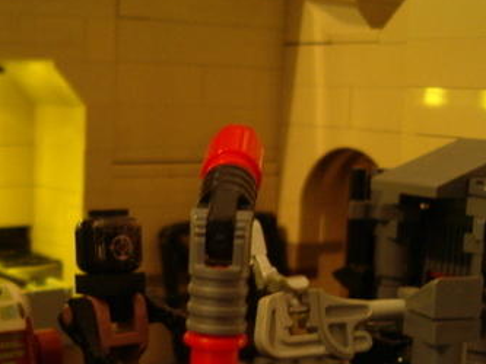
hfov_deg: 26.3
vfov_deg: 19.7
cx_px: 115
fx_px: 1025
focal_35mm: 73
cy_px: 342
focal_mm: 5.8
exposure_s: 1/4
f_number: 2.6
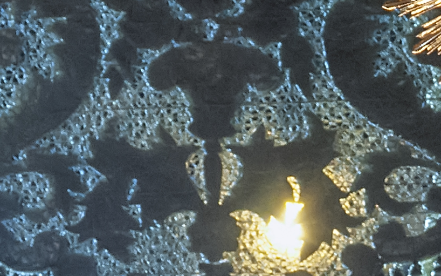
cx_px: 739
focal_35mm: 841
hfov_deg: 2.5
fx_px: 10102
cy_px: 615
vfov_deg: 1.6
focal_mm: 105
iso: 400
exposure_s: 5
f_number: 13
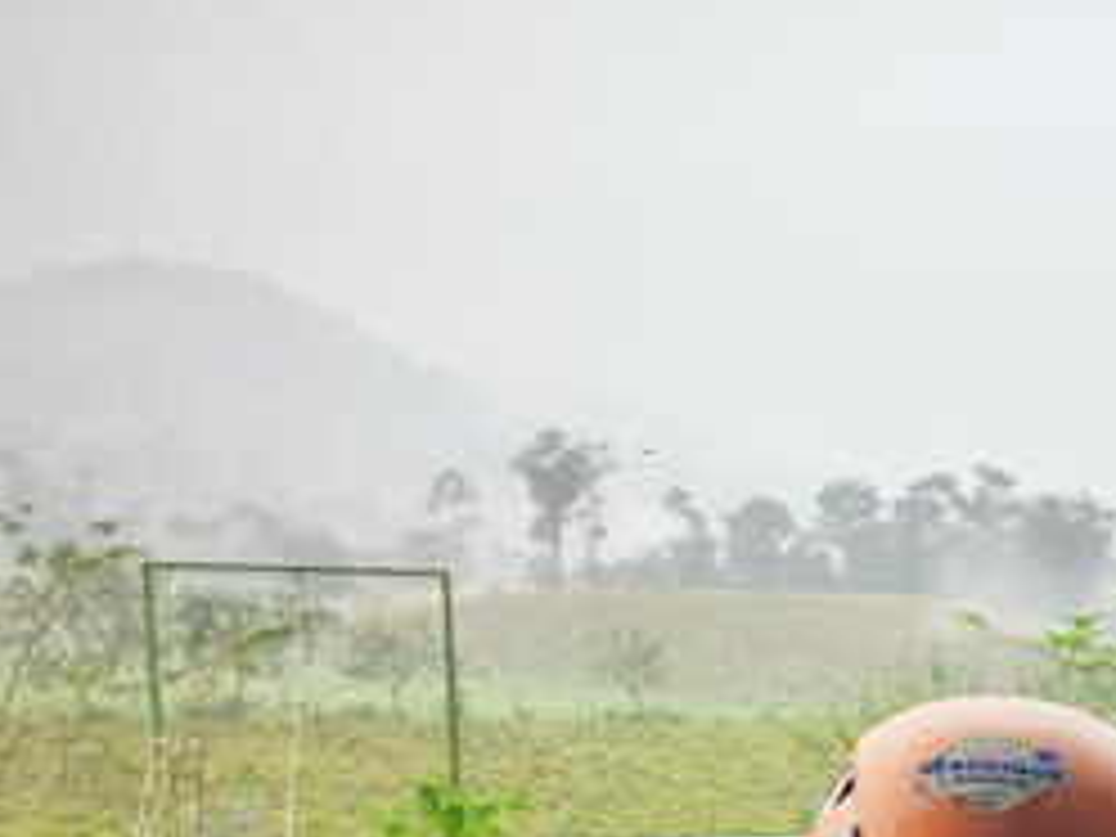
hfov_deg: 27.8
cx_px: 1292
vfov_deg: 22.7
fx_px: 1999
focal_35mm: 62
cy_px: 846
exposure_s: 1/2600
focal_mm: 6.12
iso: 2500
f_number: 1.9
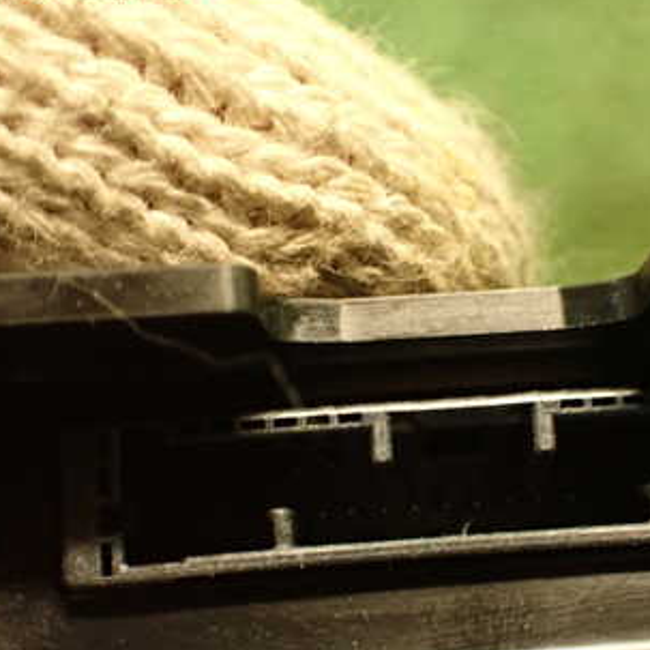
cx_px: 446
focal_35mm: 56
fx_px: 1190
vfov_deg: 30.3
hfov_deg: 30.3
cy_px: 435
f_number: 2.4
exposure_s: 1/25
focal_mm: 5.79
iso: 800
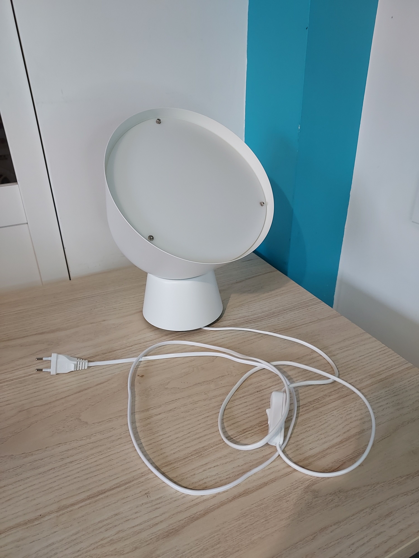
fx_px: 387
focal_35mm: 24
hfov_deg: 56.8
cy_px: 279
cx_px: 210
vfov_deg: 71.6
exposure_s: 1/60
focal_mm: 4.6
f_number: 1.8
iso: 320
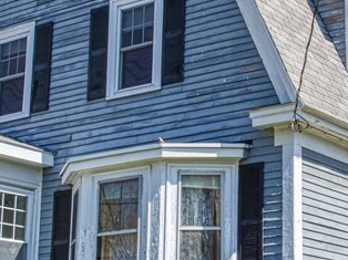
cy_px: 138
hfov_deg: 20.7
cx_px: 269
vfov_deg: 15.7
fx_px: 944
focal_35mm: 94
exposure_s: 1/400
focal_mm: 20
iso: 320
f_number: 10
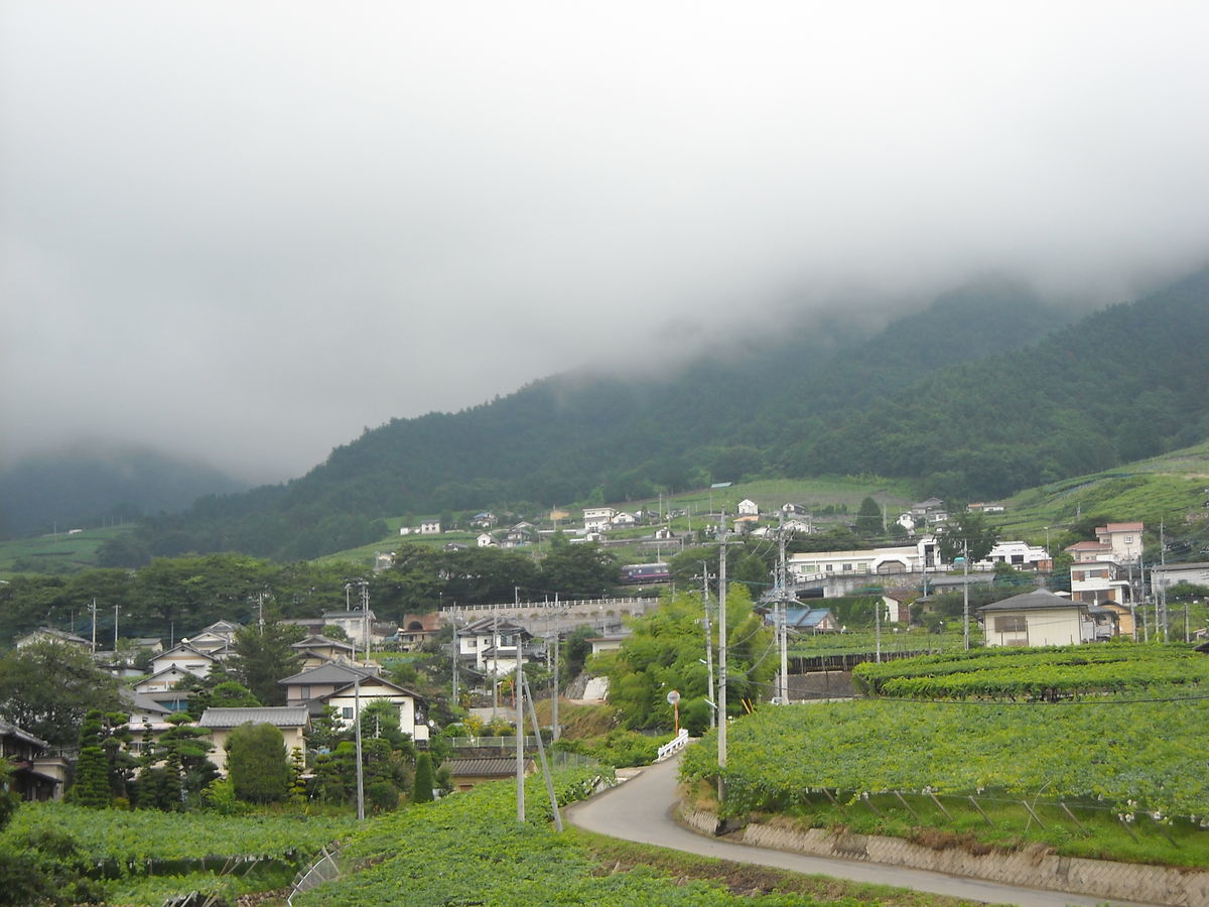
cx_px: 604
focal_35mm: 76
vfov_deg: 19.4
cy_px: 454
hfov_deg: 25.7
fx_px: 2654
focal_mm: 12.3
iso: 67
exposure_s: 1/250
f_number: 3.9
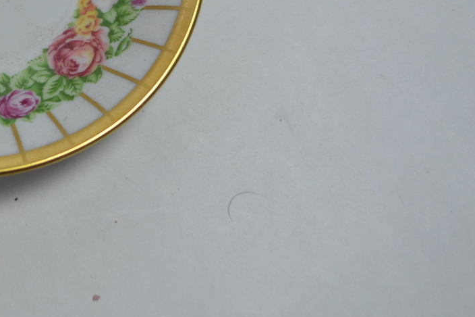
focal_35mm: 75
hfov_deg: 25.3
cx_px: -28
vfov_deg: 17.7
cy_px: 0
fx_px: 989
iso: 400
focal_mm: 22
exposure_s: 1/40
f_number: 4
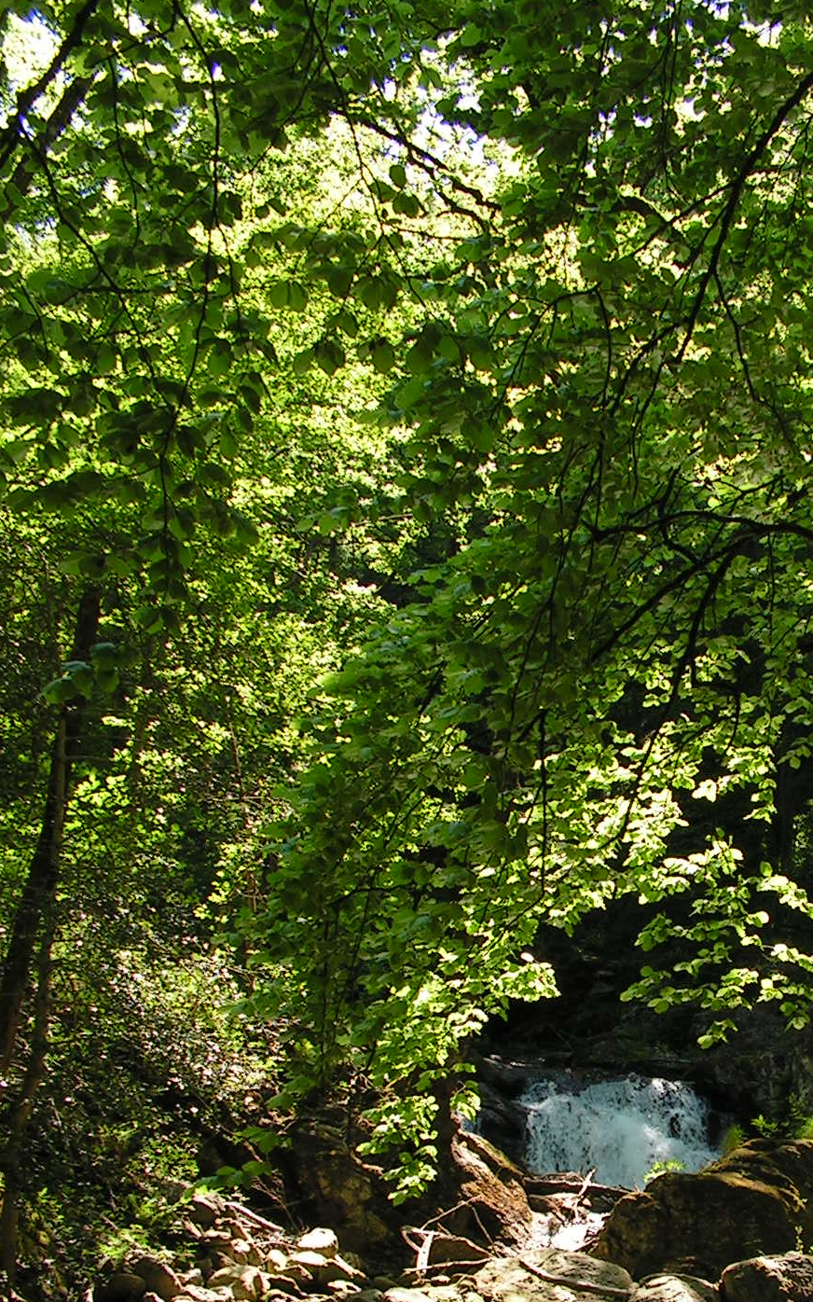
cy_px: 937
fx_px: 1986
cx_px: 689
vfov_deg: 35.7
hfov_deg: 22.7
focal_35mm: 56
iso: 64
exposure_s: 1/100
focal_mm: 6
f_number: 4.8
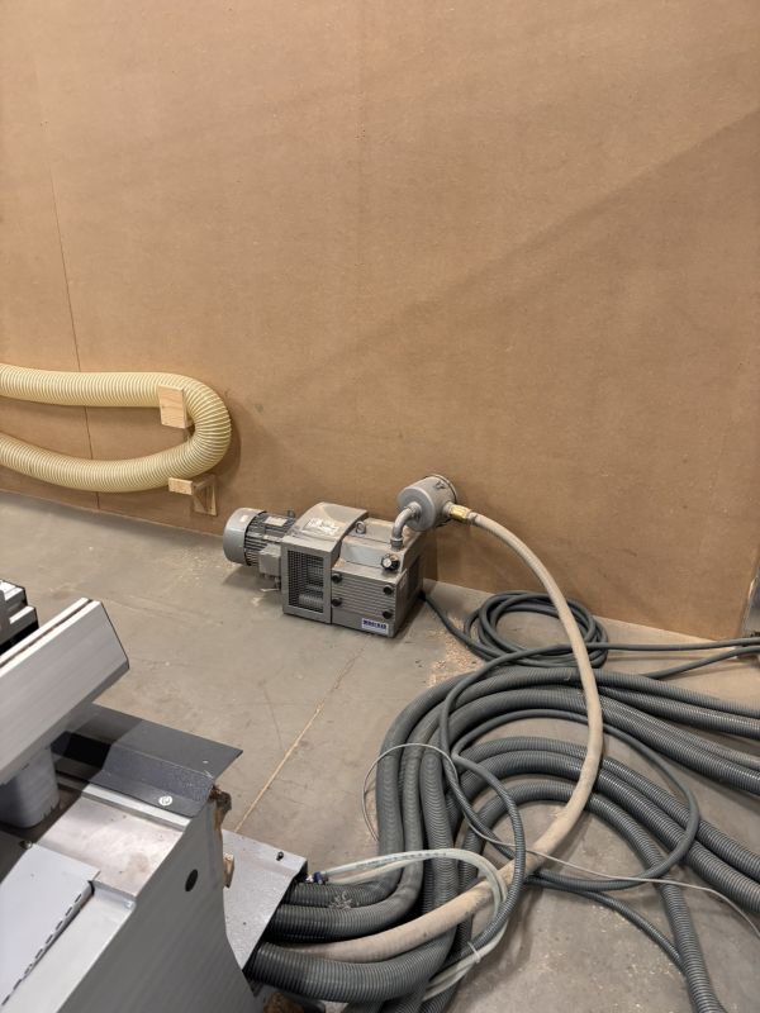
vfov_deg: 67.3
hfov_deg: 53.1
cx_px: 380
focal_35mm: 26
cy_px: 506
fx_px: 761
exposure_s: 1/50
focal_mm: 5.96
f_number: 1.6
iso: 200
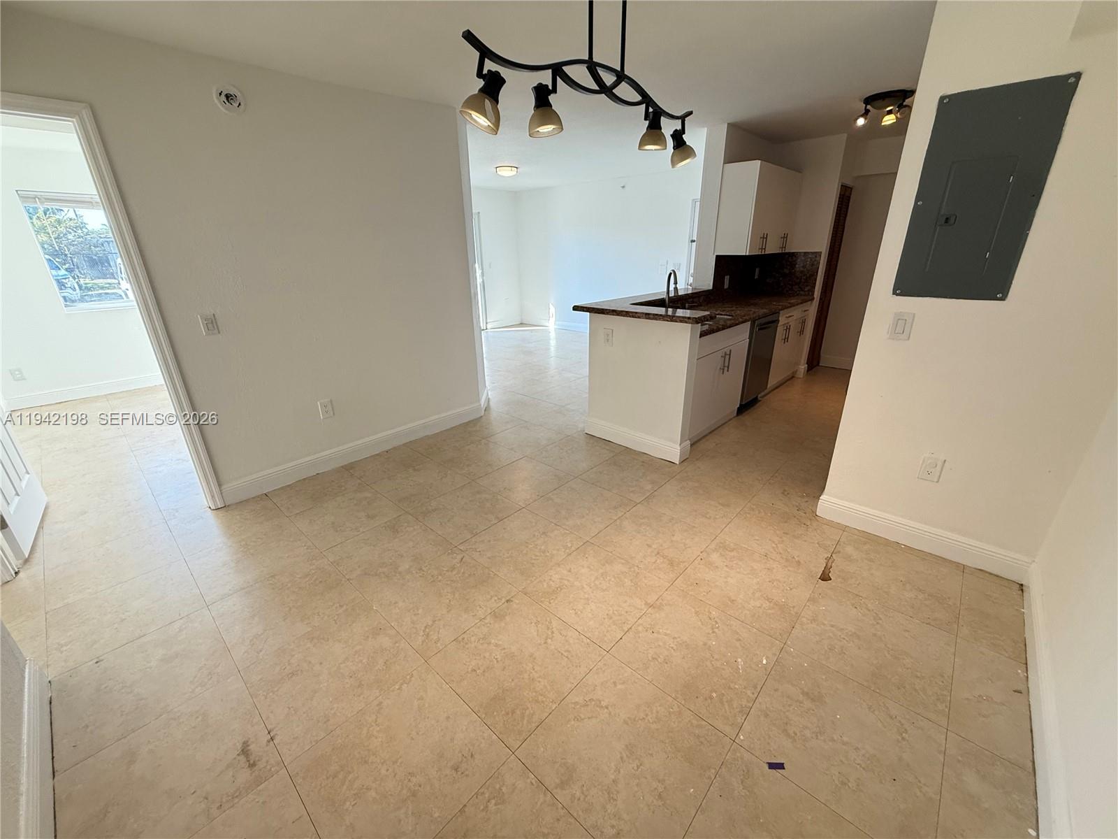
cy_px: 420
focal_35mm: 14
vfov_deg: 85.7
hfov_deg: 102.1
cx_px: 559
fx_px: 452
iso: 200
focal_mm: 2.22
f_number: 2.2
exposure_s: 1/120
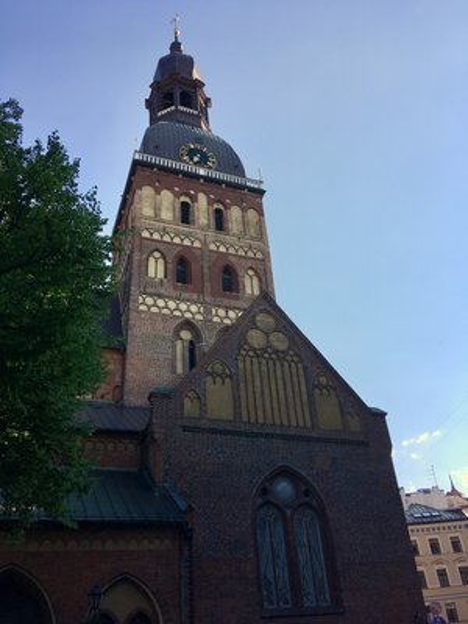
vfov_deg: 61.7
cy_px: 312
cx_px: 234
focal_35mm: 29
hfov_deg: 48.2
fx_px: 523
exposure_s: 1/1202
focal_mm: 4.15
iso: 25
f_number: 2.2
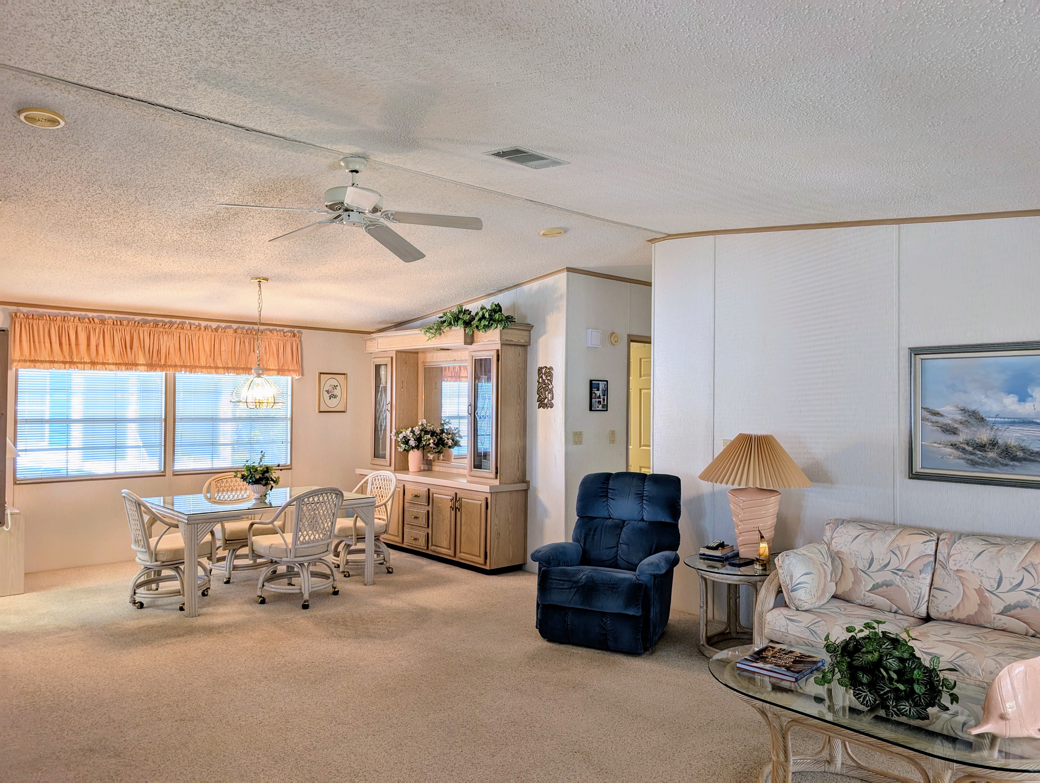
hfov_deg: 71.5
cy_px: 392
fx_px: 722
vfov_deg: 56.9
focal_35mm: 24
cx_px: 520
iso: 27
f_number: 1.68
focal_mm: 6.9
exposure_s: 1/40
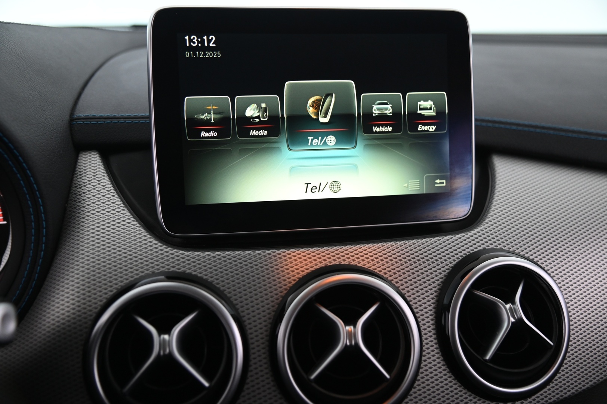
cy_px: 202
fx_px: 674
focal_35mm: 40
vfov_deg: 33.3
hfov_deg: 48.5
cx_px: 304
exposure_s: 1/40
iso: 2000
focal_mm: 40
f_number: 4
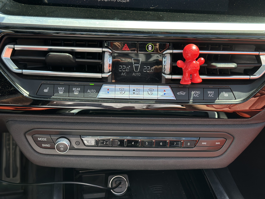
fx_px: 367
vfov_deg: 30.3
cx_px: 132
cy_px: 100
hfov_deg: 39.7
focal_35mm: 48
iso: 80
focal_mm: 6.86
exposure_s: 1/719
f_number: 1.78
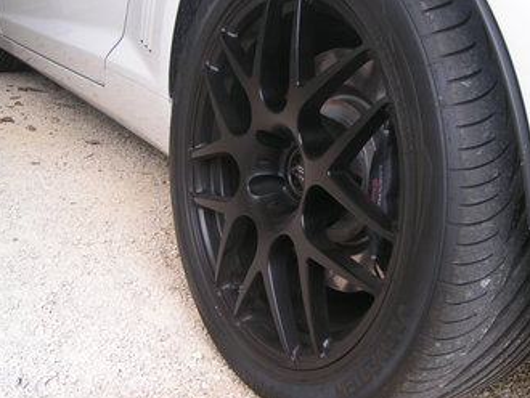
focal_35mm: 46
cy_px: 162
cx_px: 291
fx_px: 705
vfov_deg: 31.5
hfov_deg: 41.2
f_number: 3.5
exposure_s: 1/50
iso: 50
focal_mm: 5.8
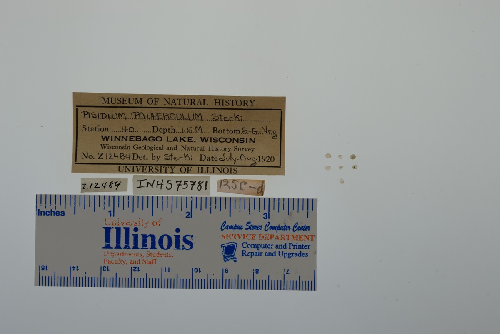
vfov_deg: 22.6
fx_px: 834
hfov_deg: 33.4
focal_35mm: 60
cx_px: 250
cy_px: 167
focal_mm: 60
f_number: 10
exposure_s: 1/160
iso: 100
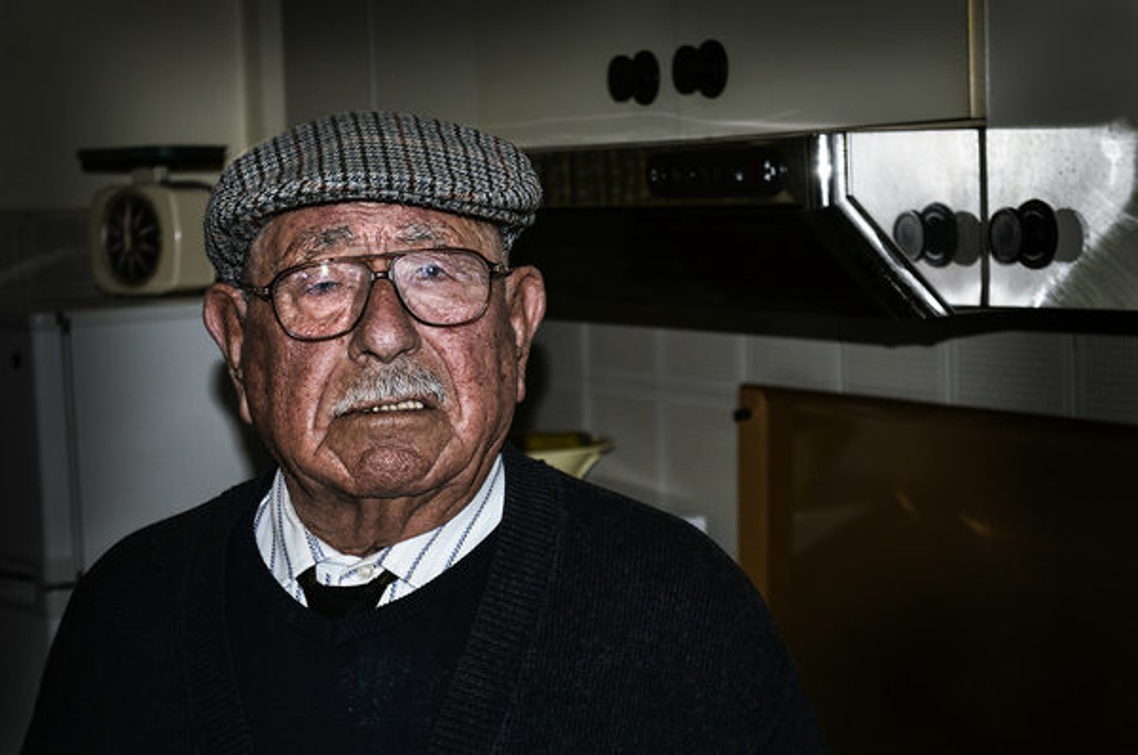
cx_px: 569
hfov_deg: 28.1
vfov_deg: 18.9
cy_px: 378
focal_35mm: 72
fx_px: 2272
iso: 400
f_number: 5.3
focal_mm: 48
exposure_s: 1/200
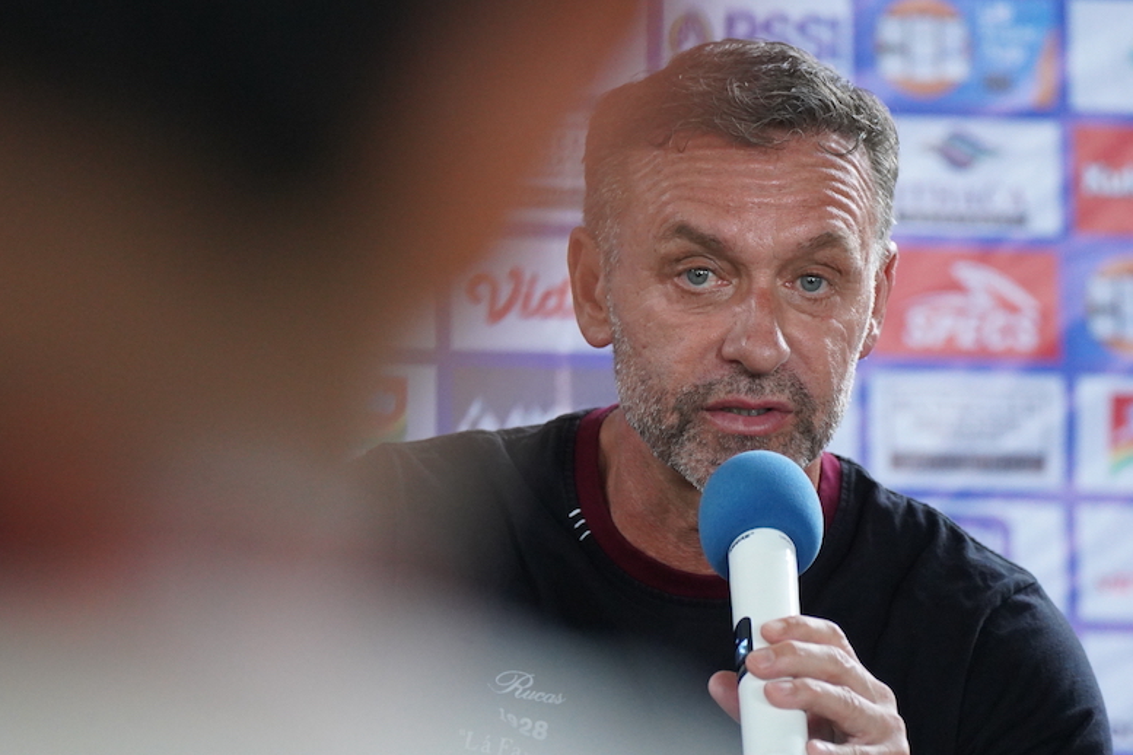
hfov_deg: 8.3
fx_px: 7773
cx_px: 592
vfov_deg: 5.6
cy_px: 393
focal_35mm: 247
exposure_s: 1/250
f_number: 5.6
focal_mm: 192
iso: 8000
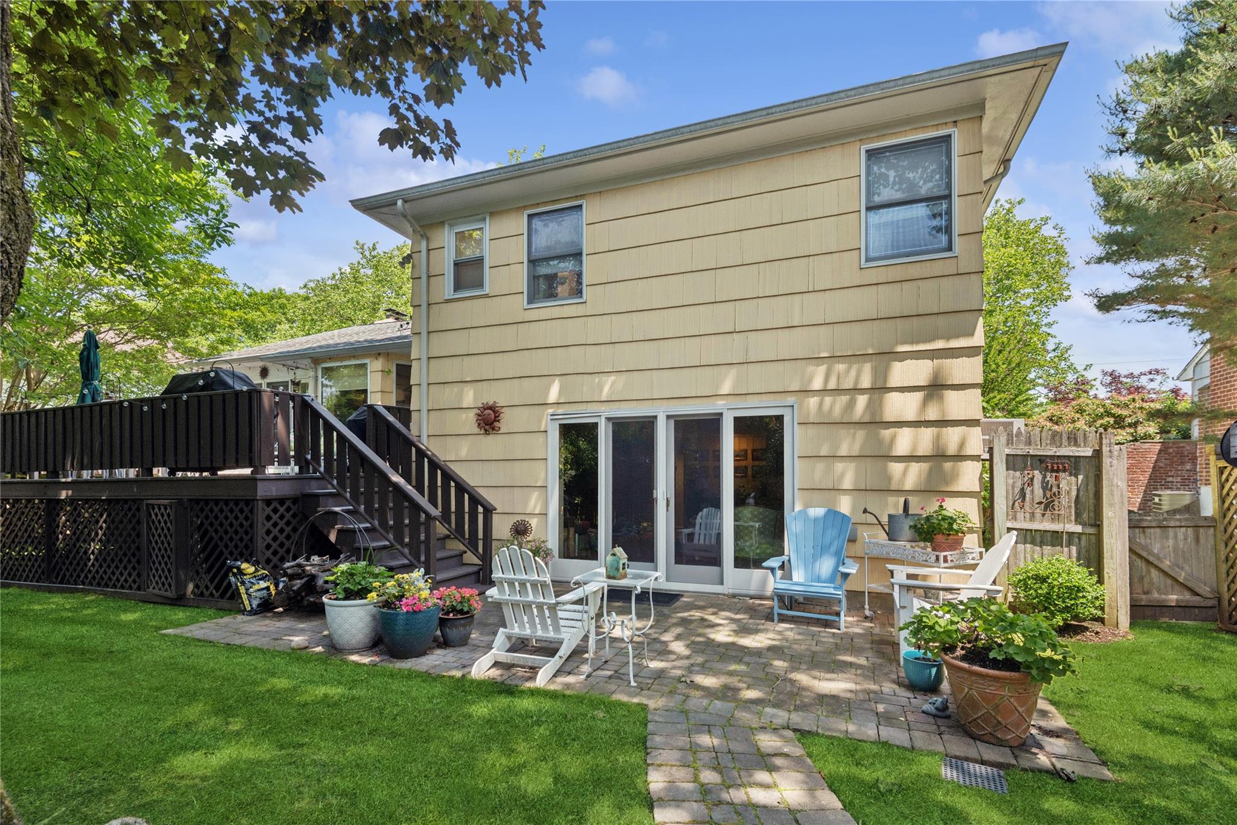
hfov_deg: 96.7
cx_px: 618
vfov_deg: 73.8
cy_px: 412
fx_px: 550
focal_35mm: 16
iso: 200
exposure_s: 1/200
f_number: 9
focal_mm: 16
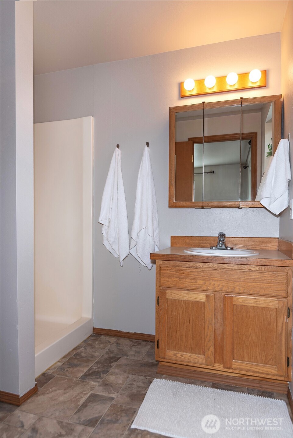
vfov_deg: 76.1
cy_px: 219
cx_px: 146
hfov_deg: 55.2
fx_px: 280
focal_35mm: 23
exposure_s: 1/80
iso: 200
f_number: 4.5
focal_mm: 23
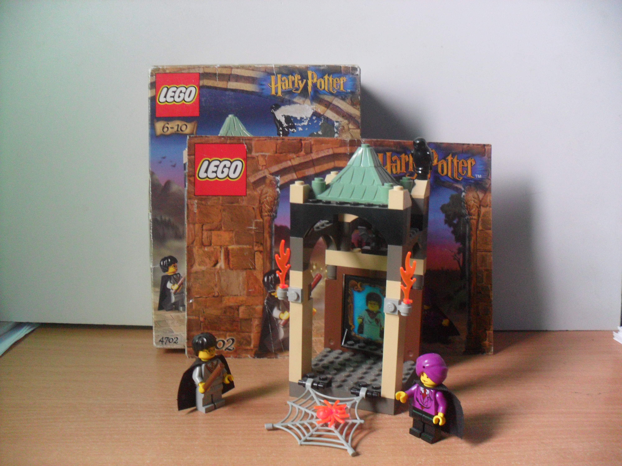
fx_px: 629
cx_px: 311
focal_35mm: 35
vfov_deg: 40.7
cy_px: 233
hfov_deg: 52.6
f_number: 3
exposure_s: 1/15
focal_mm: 6.3
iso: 240
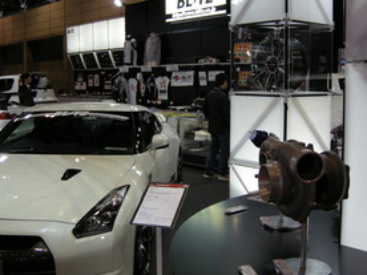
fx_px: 498
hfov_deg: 40.4
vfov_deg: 30.9
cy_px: 132
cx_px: 199
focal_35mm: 47
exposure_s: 1/55
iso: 89
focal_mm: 7.5
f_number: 2.7
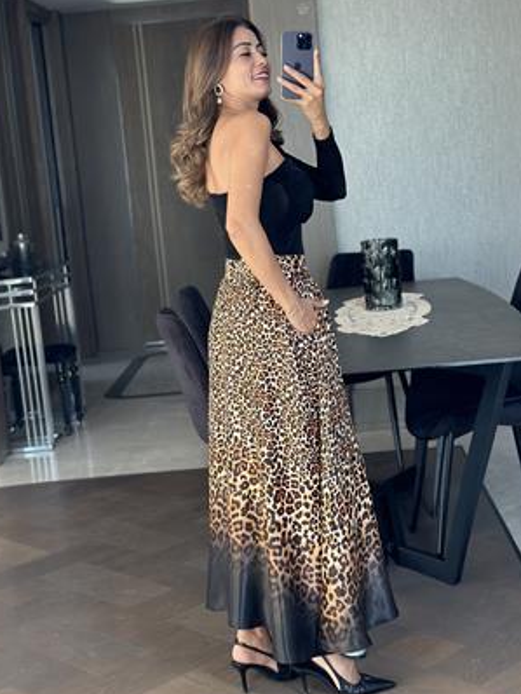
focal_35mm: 61
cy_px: 319
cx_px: 279
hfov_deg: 24.0
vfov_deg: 31.6
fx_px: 1223
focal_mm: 6.86
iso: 125
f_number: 1.78
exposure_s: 1/121
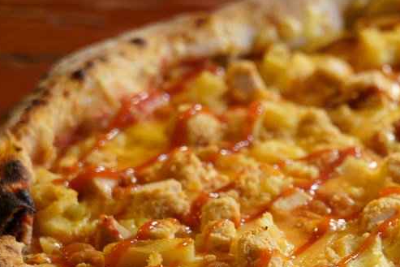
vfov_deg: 6.3
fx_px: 2434
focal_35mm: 219
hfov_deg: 9.3
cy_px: 218
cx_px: 410
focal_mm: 90
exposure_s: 1/160
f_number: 4
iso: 3200
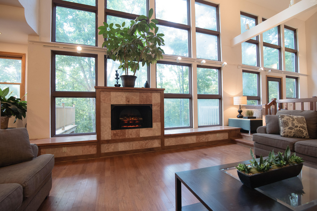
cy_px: 106
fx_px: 141
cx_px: 158
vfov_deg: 73.7
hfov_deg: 96.7
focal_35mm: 16
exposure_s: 1/60
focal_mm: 16
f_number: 4.5
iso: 1000
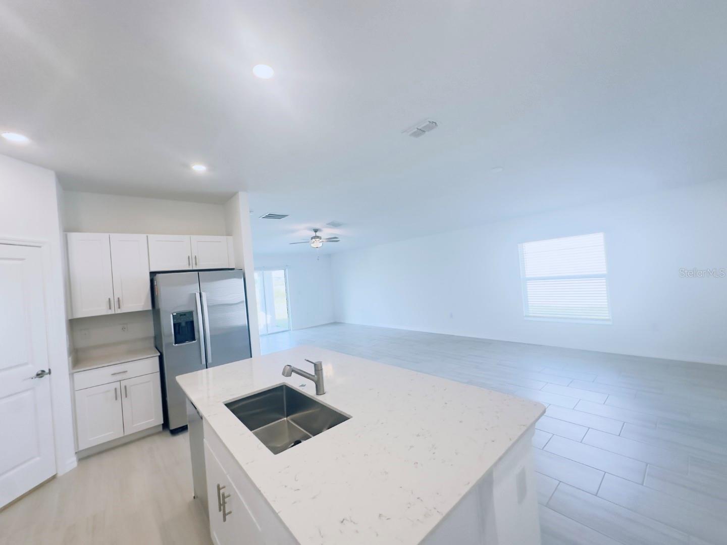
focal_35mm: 14
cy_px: 272
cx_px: 364
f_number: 2.2
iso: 160
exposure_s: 1/120
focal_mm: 2.22
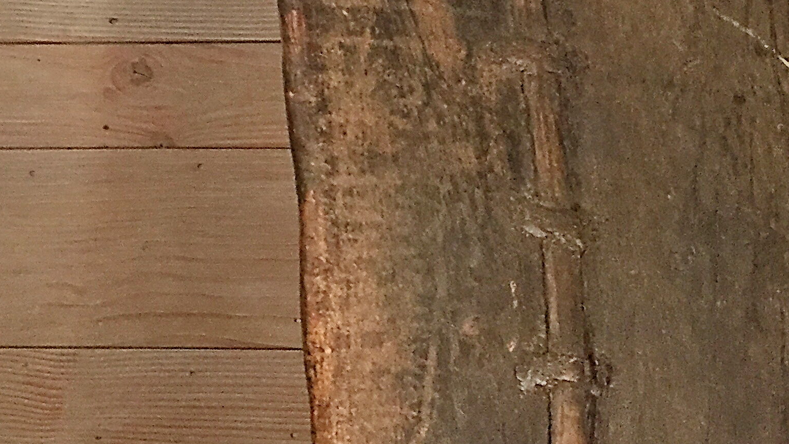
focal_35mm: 67
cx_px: 501
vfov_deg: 17.5
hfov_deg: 31.3
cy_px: -31
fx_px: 1402
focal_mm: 4.15
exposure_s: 1/20
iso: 250
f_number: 2.2
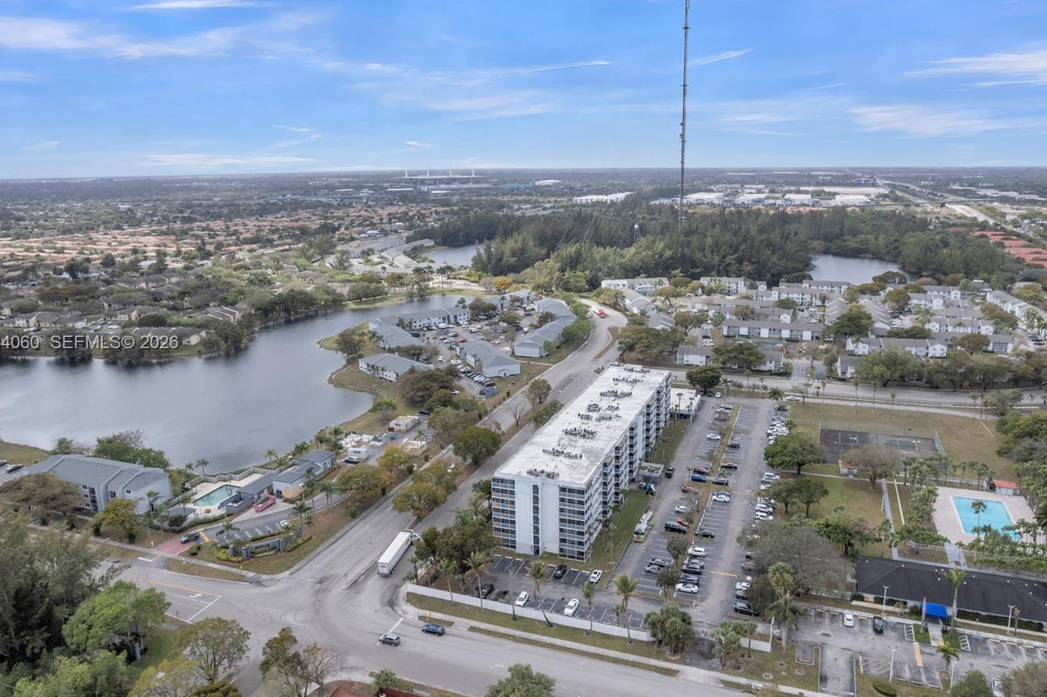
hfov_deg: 71.5
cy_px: 344
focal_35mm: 25
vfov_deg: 51.2
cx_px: 542
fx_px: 727
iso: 100
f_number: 2.8
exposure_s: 1/3000
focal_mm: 8.38
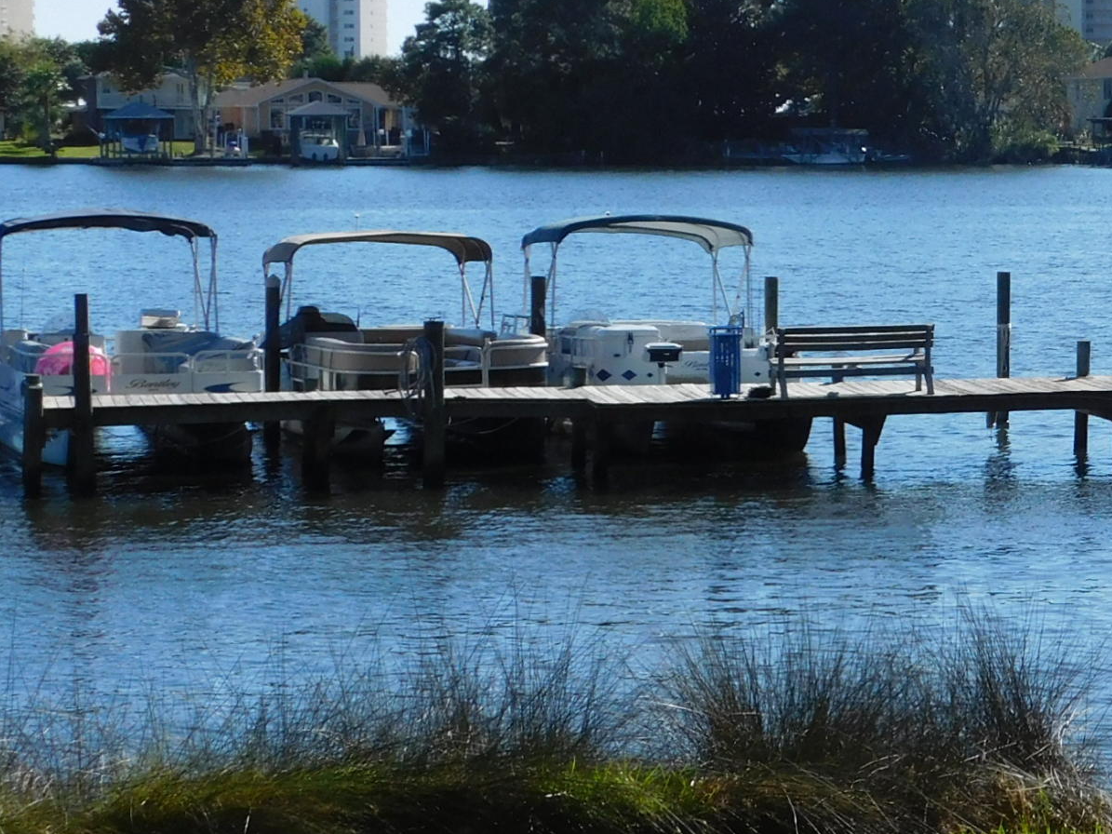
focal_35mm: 128
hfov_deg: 15.0
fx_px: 4111
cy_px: 275
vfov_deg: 11.6
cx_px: 1231
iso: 125
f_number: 3.8
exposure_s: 1/1250
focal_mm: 9
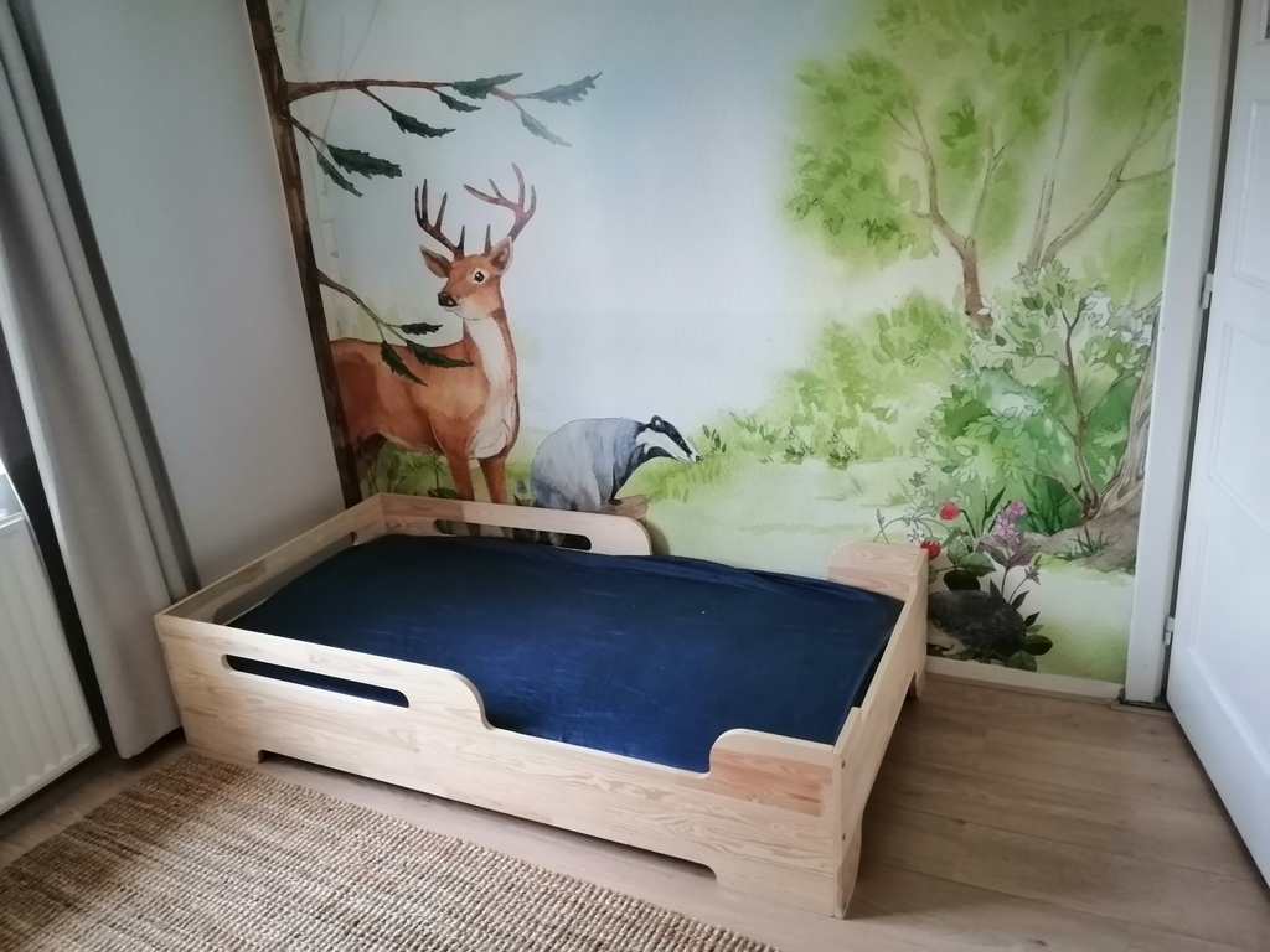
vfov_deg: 51.4
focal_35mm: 27
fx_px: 991
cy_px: 476
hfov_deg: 65.3
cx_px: 635
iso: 500
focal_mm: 3.95
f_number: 1.8
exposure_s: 1/20
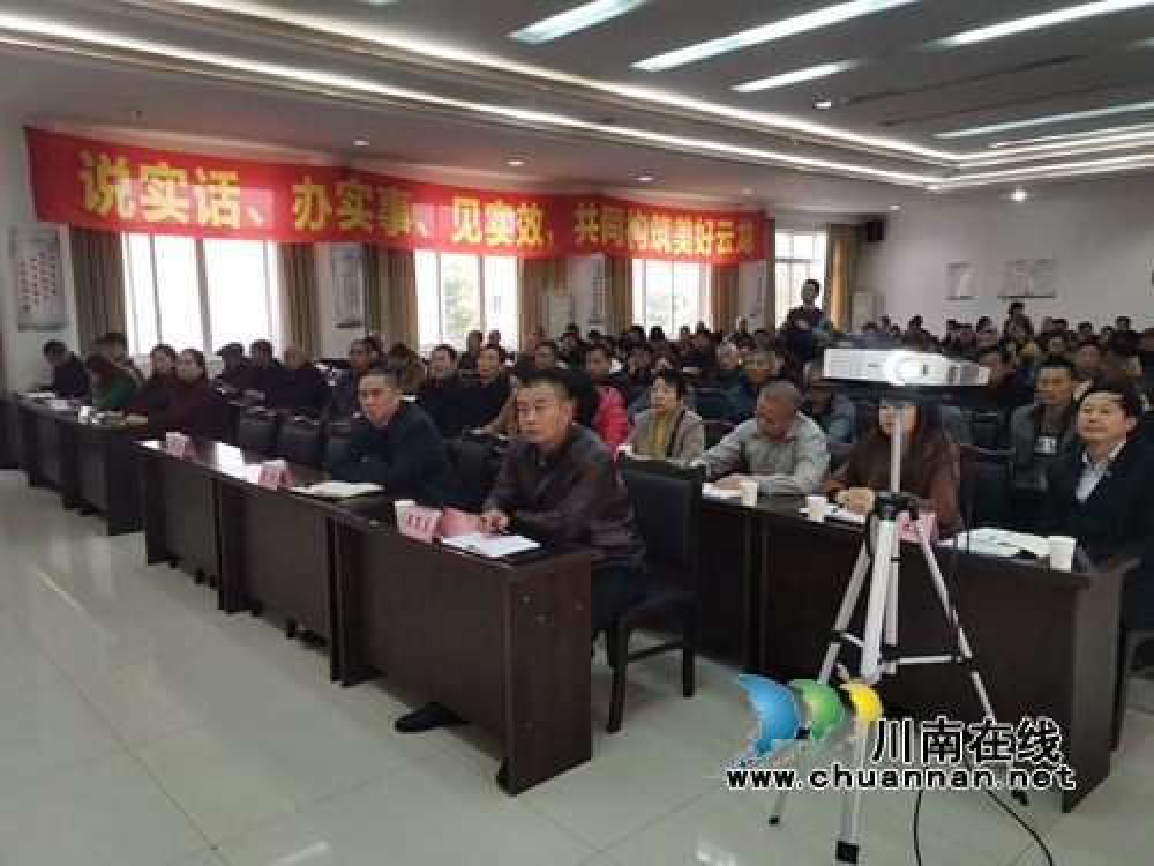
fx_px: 900
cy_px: 433
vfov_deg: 51.4
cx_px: 577
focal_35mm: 27
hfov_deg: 65.3
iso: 200
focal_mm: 4.75
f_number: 1.8
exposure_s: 1/100
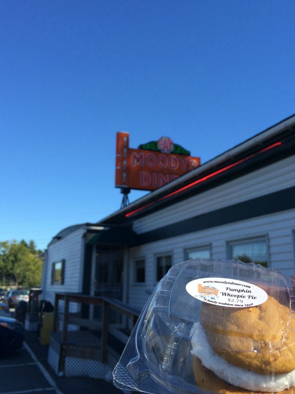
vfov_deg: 52.5
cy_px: 176
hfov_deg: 40.7
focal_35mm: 35
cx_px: 147
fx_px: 398
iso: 32
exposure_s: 1/1580
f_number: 2.2
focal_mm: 4.15
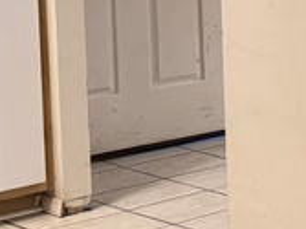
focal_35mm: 147
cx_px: 923
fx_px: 1299
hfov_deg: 10.0
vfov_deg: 9.8
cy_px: -119
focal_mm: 6.76
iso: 250
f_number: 1.78
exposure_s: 1/60
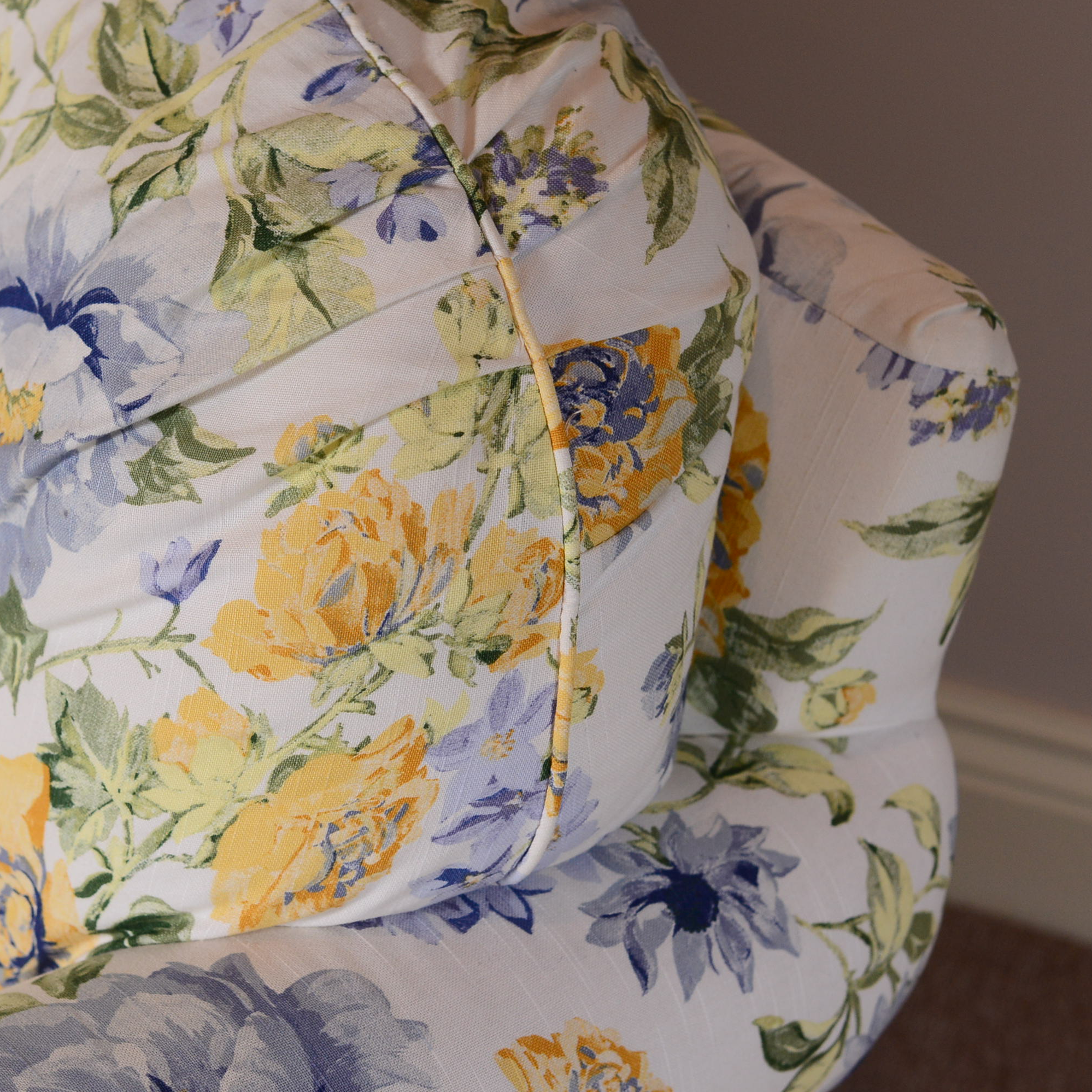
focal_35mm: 64
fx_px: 2284
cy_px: 548
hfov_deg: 26.7
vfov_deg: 26.9
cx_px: 365
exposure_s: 1/160
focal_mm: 50
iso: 1250
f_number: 5
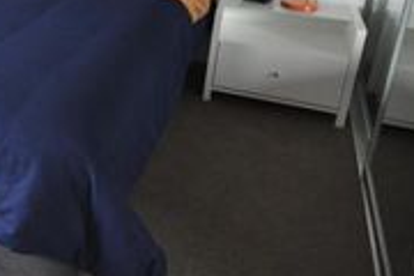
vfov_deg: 27.5
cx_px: -44
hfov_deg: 35.6
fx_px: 540
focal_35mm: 47
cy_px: 20
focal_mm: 12
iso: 1400
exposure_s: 1/30
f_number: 4.5
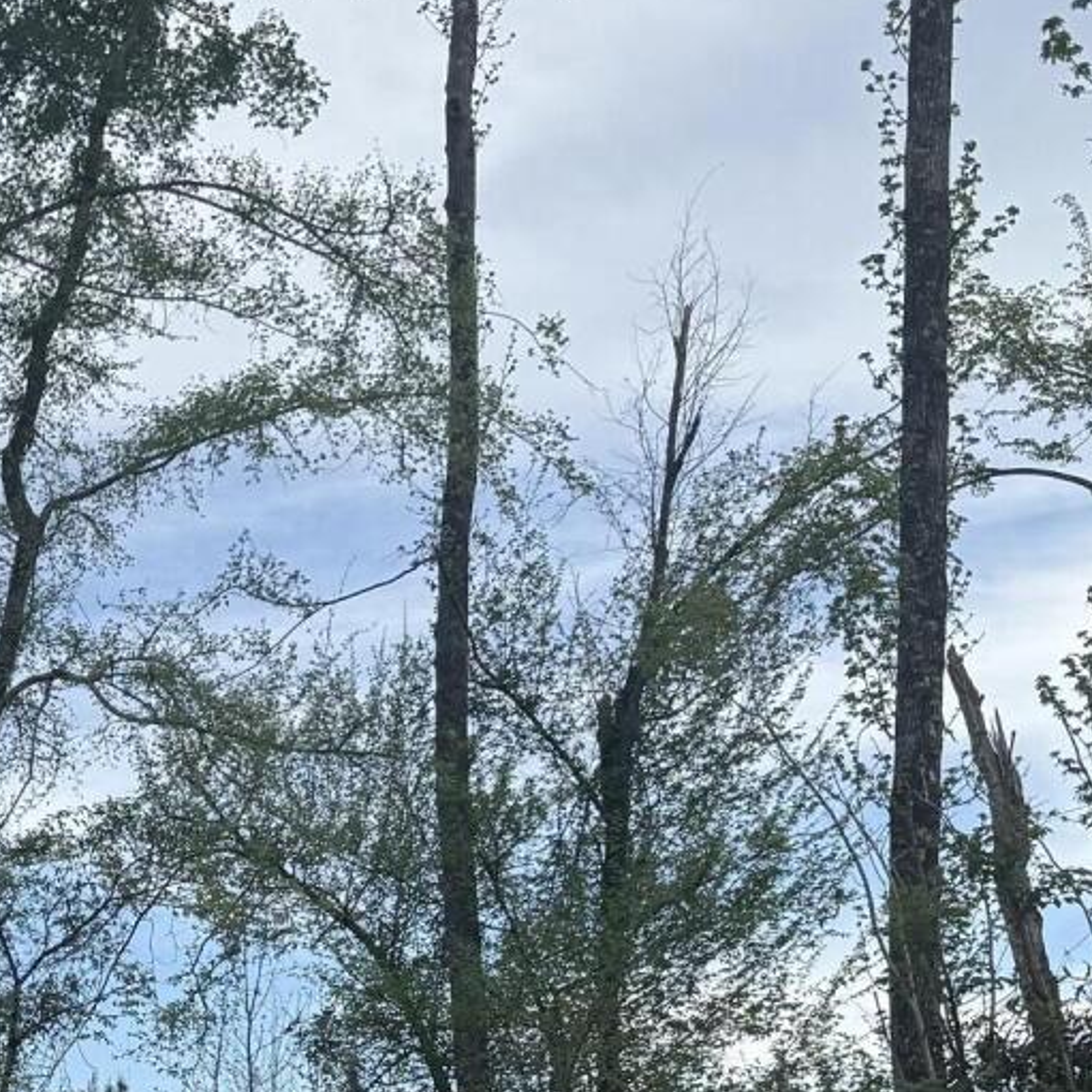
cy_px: 1301
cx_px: -323
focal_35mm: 83
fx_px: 2962
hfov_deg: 19.3
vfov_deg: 19.7
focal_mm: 6.76
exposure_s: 1/2169
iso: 80
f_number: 1.78
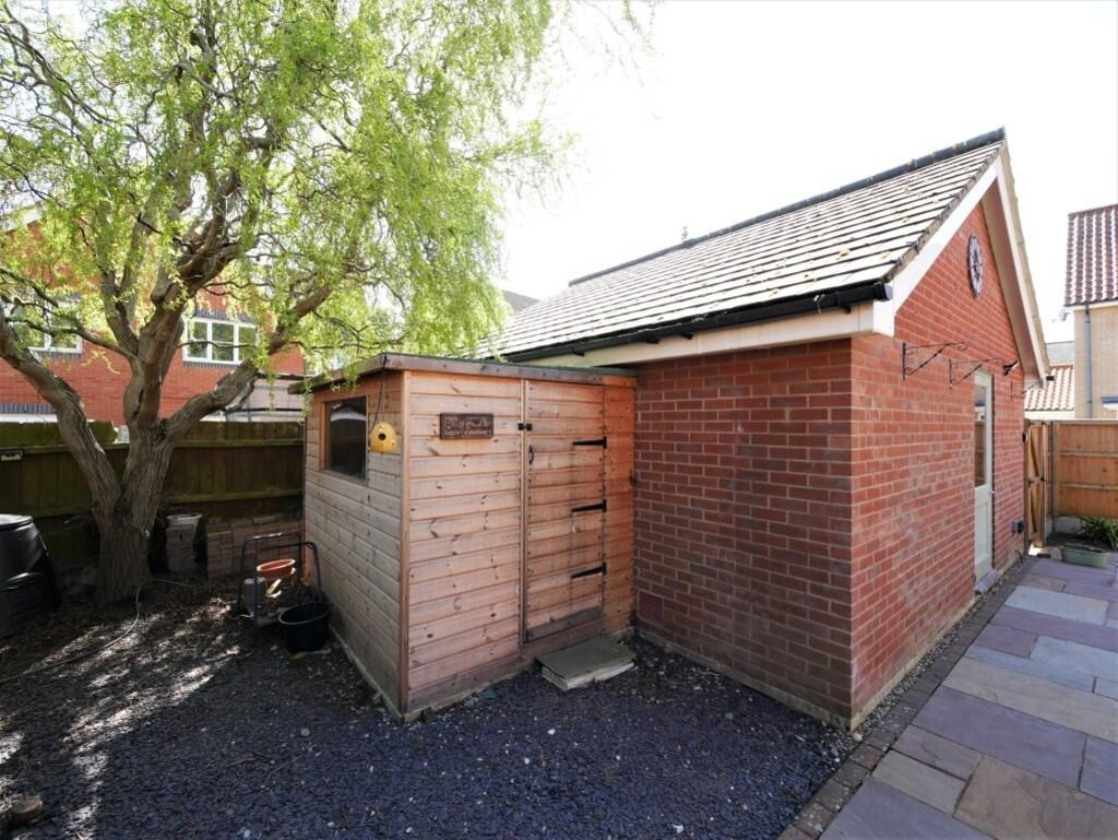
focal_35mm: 14
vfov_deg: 85.7
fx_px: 452
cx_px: 559
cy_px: 420
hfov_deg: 102.0
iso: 200
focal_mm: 7
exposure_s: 1/160
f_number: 5
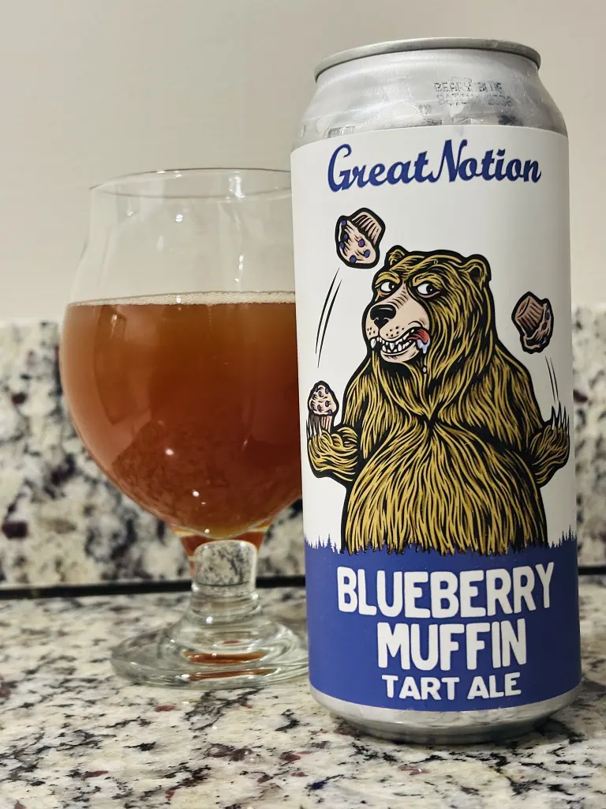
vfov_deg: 36.8
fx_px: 1214
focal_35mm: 52
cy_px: 404
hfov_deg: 28.0
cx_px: 303
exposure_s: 1/40
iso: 160
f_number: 1.6
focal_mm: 5.96
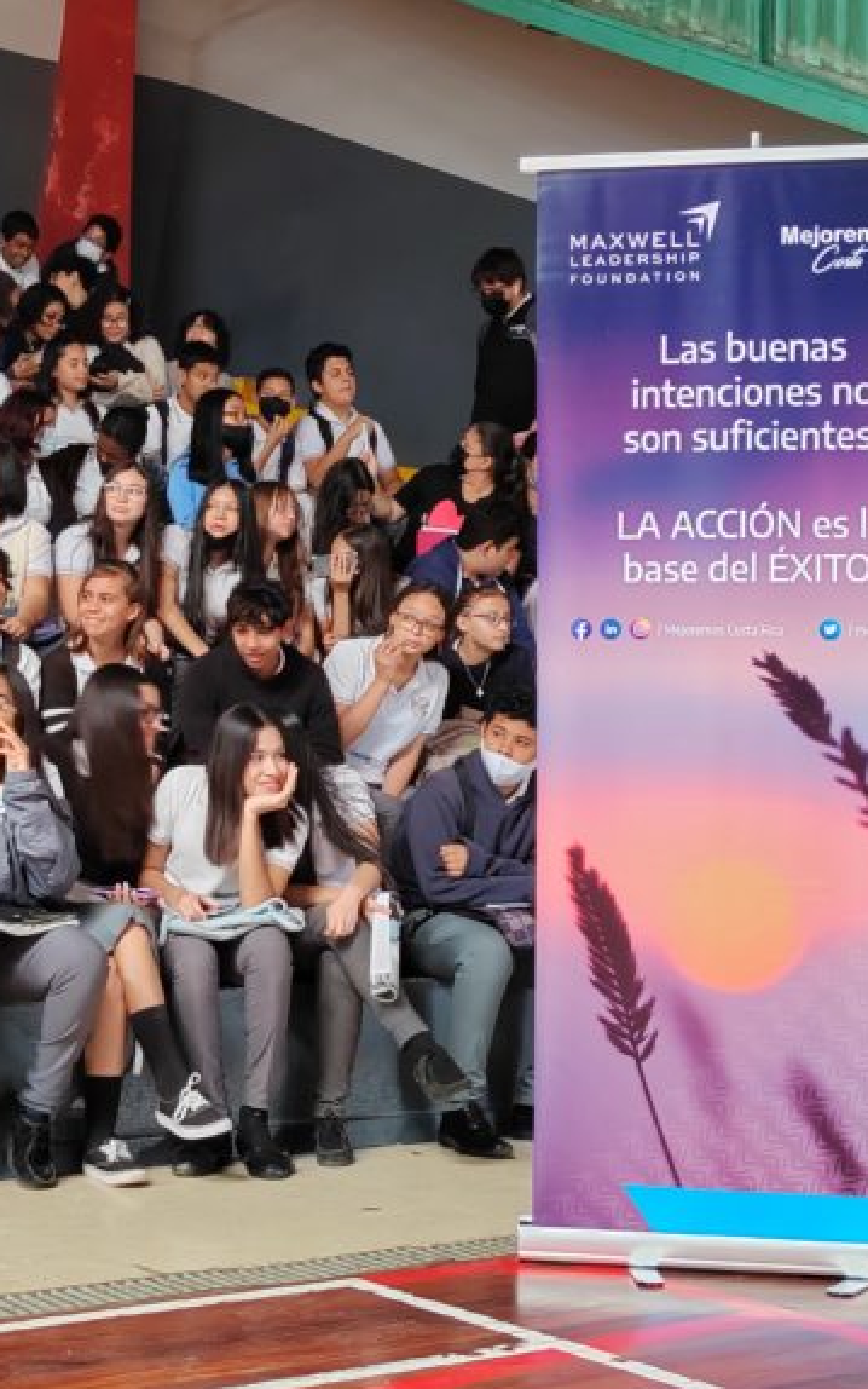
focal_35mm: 61
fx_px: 2308
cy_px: 694
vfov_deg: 33.5
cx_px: 300
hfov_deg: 21.2
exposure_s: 1/50
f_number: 1.9
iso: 462
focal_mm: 5.52
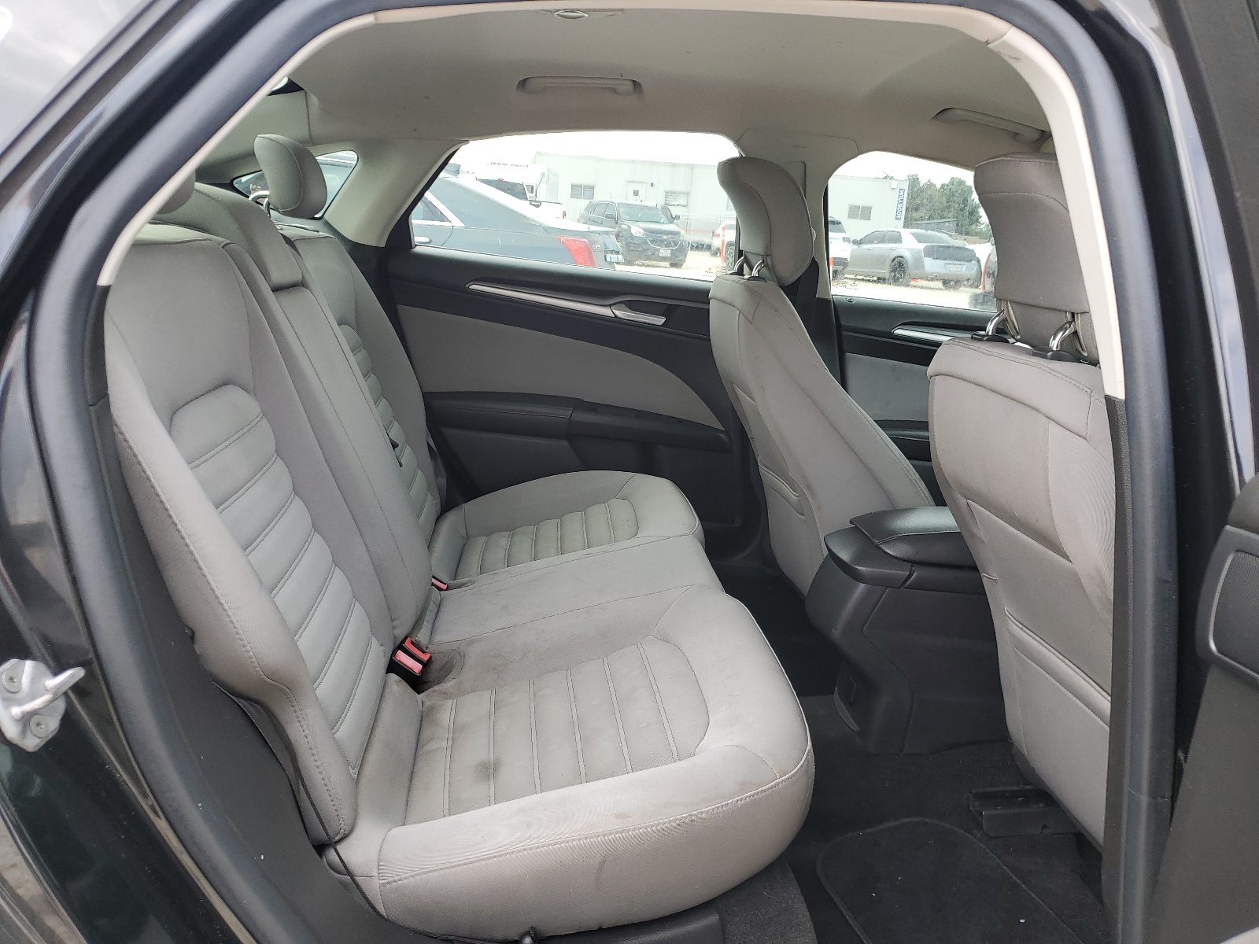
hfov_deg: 67.3
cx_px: 630
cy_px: 472
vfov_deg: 53.1
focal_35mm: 26
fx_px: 946
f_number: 1.5
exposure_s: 1/270
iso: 50
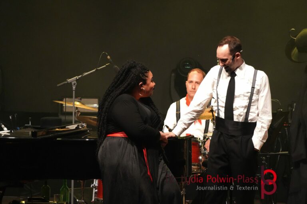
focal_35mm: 410
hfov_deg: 5.0
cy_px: 102
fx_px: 3492
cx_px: 154
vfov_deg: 3.4
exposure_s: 1/200
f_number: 6.3
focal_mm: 273
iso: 6400
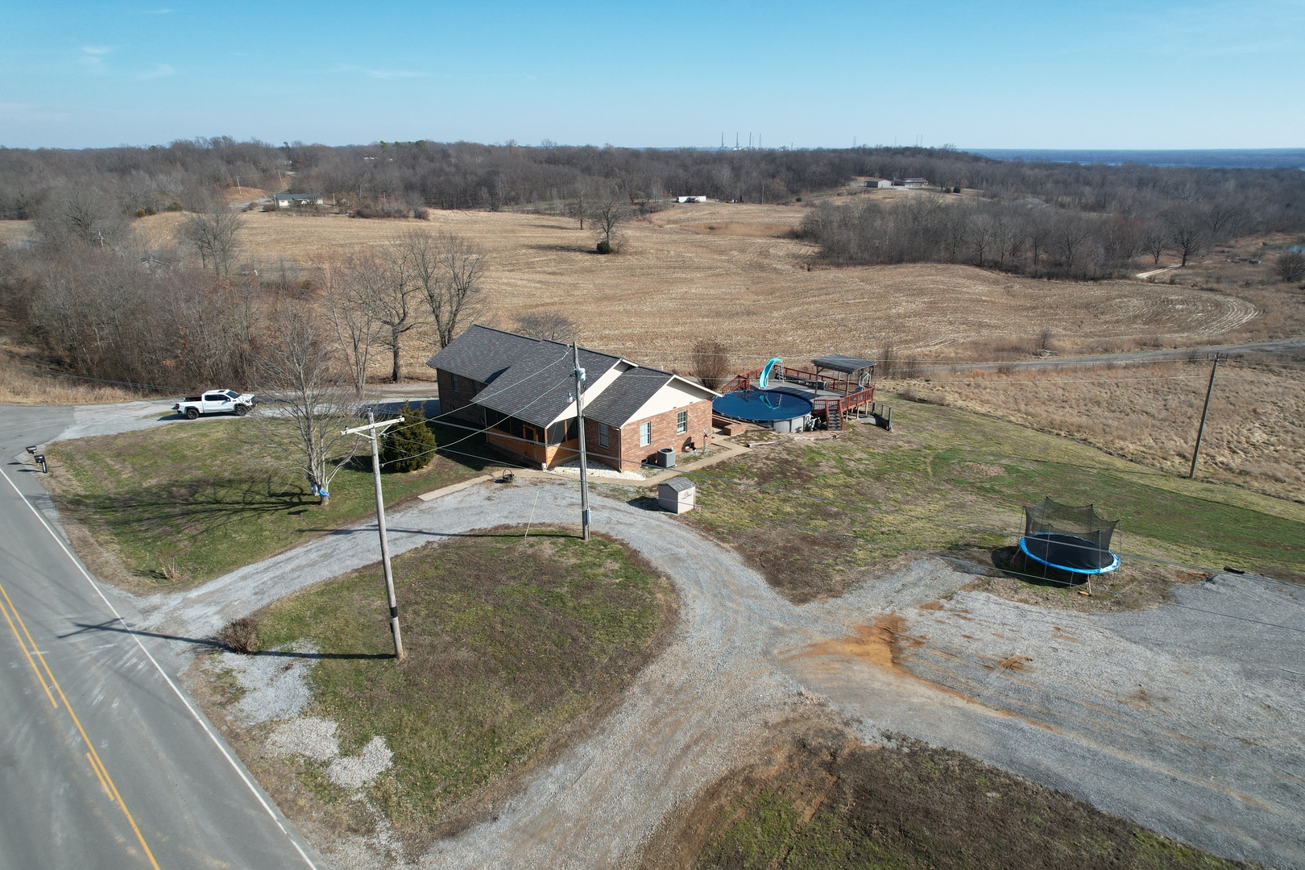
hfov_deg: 78.6
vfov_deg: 57.2
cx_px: 652
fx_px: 797
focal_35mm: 22
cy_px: 435
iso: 100
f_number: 2.8
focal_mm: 8.38
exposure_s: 1/1500
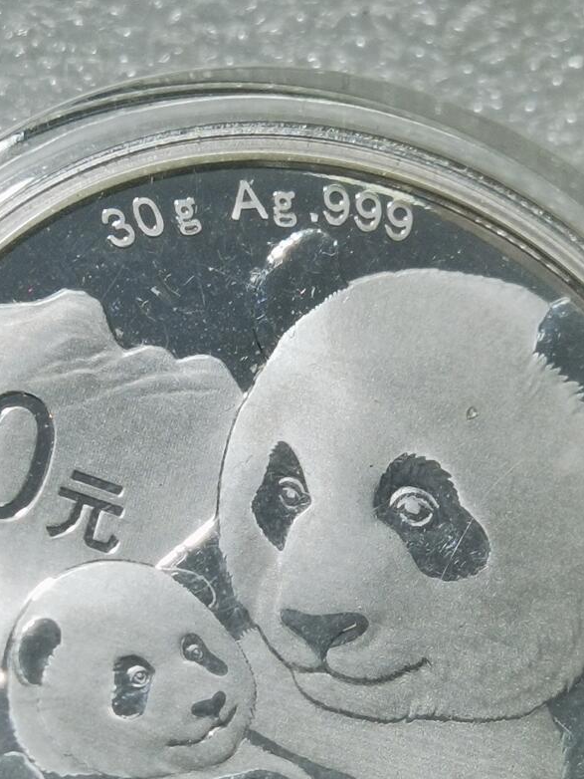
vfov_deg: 13.6
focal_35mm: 145
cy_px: 560
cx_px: 254
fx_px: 3260
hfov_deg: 10.2
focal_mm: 6.67
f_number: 1.9
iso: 50
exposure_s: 1/147
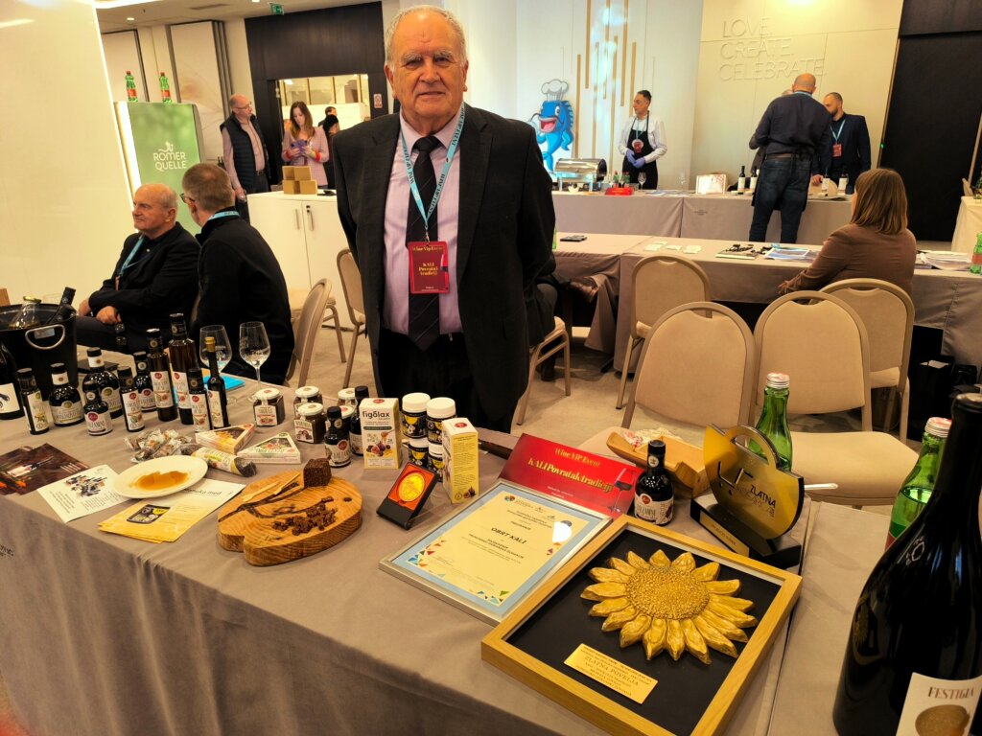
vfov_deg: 58.9
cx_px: 491
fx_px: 652
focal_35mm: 23
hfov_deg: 73.9
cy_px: 368
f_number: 1.65
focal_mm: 6.14
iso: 1000
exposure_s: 1/50
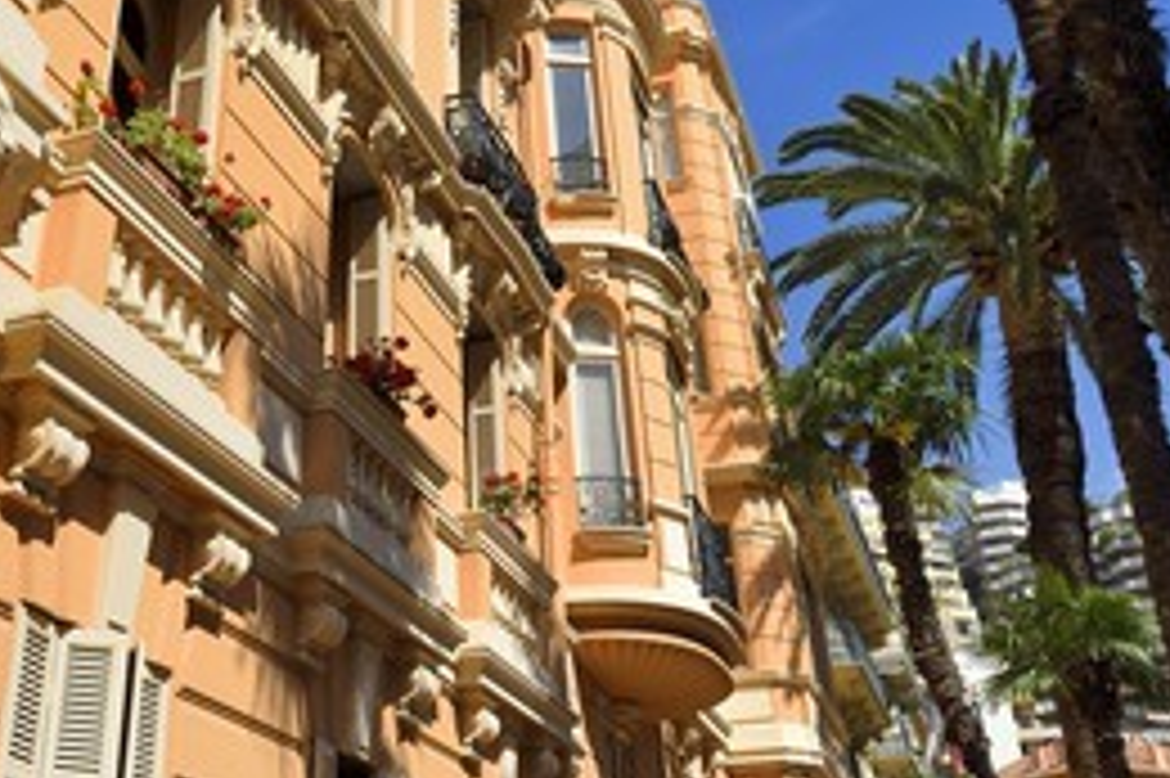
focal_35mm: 42
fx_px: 1364
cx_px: 360
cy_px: 162
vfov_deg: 31.1
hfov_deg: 45.5
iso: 200
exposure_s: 1/250
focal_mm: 26
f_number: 11
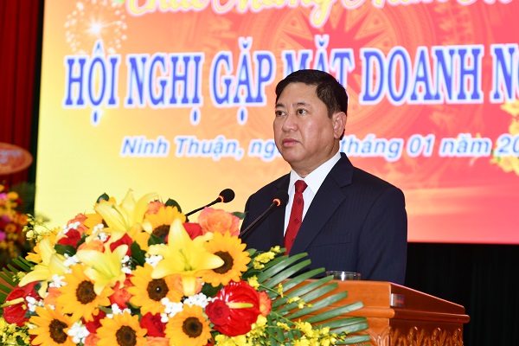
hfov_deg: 24.8
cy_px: 173
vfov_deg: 16.7
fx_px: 1182
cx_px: 260
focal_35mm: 82
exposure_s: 1/100
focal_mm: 55
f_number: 2.8
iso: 450
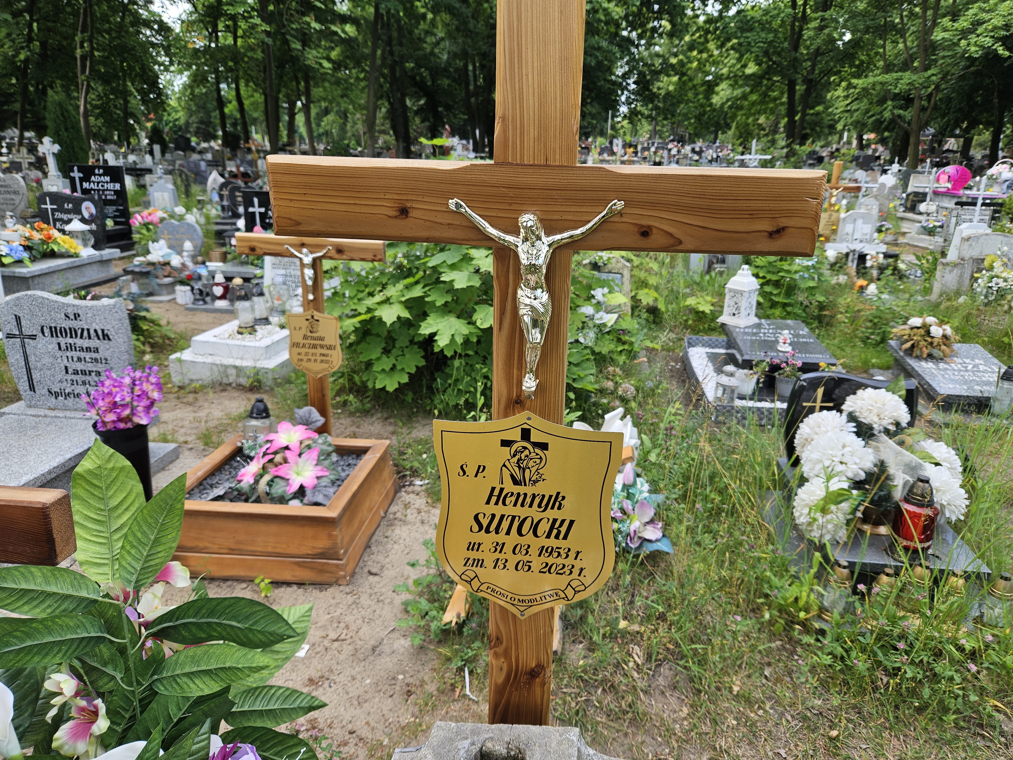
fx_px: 673
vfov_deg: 58.9
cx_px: 506
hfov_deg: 73.9
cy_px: 380
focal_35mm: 23
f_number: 1.8
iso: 25
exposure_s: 1/307
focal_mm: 5.4
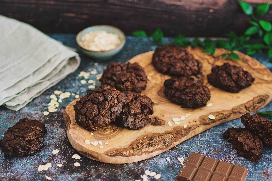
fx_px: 529
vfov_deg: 19.4
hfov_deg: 28.9
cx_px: 136
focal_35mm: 70
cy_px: 90
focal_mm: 35
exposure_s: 1/80
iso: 800
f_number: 1.8
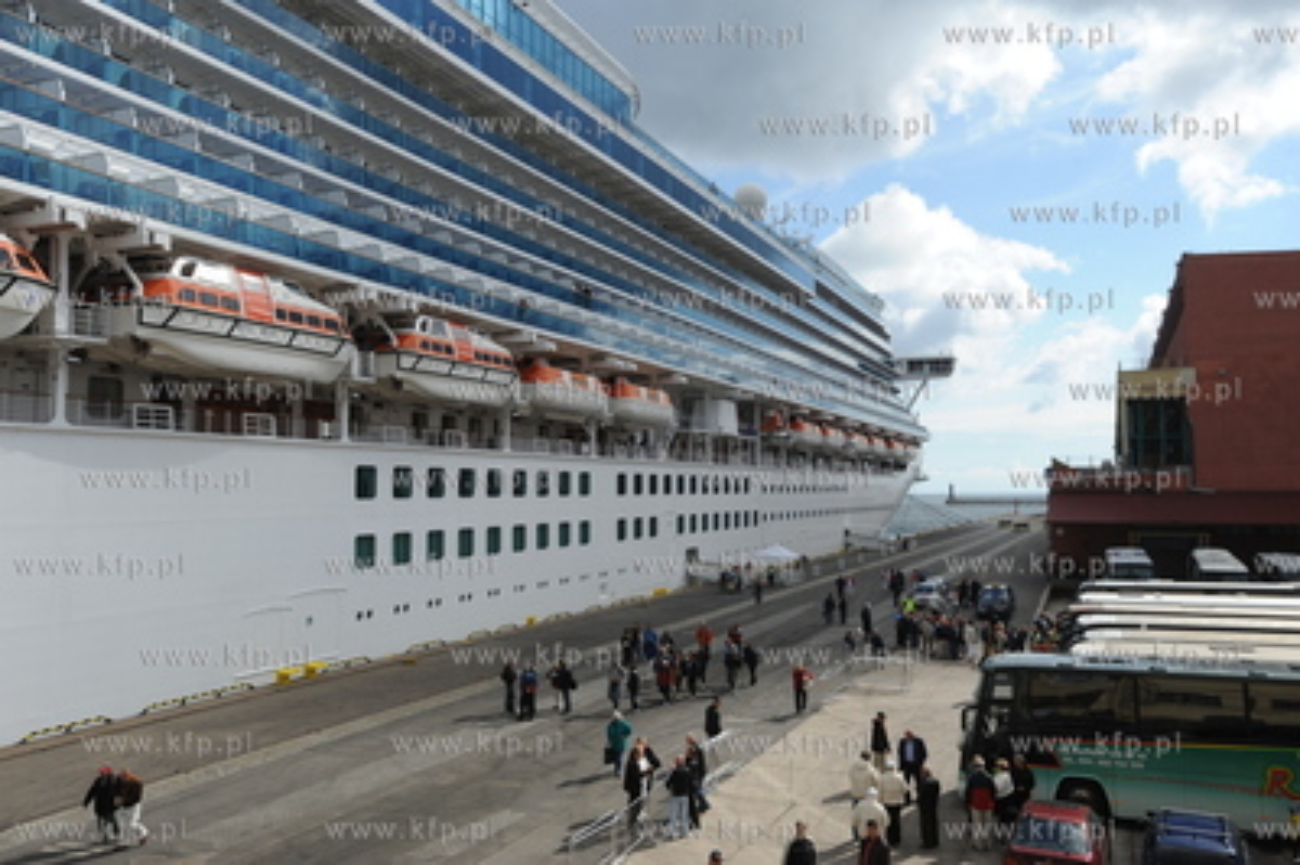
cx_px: 650
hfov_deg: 62.0
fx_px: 1082
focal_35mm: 30
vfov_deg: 43.5
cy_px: 432
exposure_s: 1/640
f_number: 8
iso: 200
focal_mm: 30
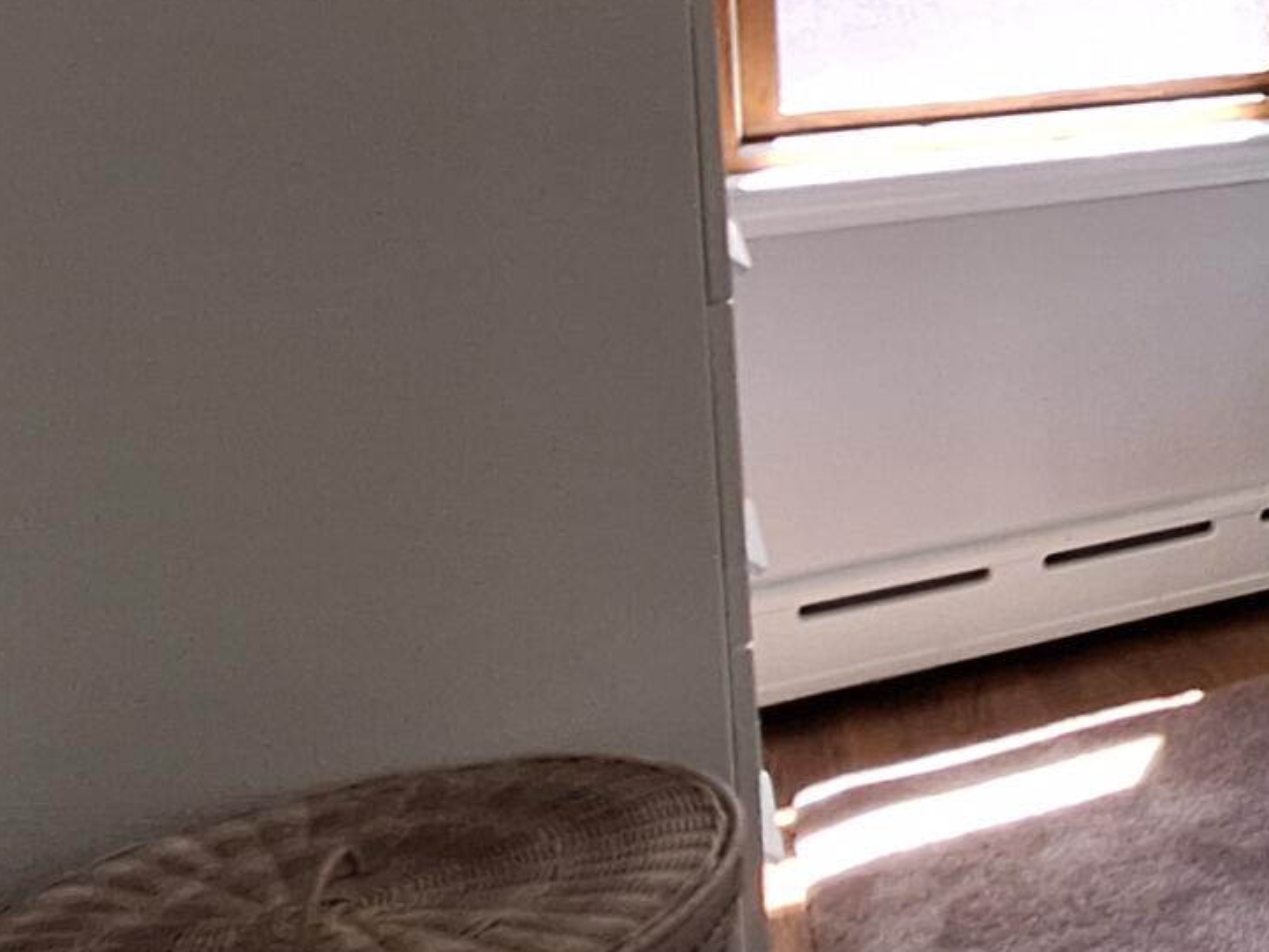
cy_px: -116
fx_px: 1980
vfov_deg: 25.0
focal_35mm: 54
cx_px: 2208
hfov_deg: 22.7
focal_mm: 1.74
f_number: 2.2
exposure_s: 1/40
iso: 80
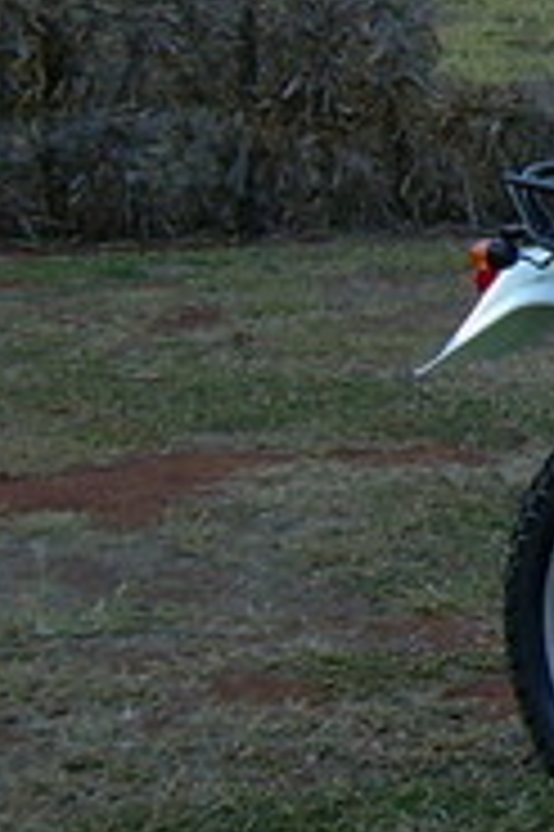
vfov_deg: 11.9
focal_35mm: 171
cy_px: 40
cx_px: 1167
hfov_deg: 7.6
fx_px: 3954
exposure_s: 1/92.5
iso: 50
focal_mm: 6.3
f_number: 2.8
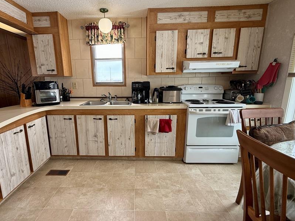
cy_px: 111
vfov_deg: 71.6
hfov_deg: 87.4
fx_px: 153
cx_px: 130
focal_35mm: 18
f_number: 2.2
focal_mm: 2.22
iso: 125
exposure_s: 1/99
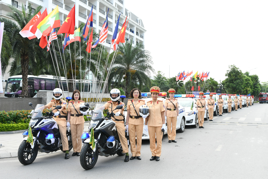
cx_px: 134
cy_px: 90
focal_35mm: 36
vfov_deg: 36.9
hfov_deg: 53.1
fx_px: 268
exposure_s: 1/200
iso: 160
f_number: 4
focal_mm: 24
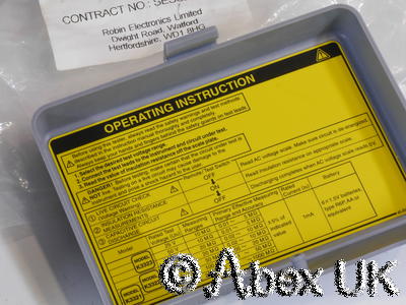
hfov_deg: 14.3
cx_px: 203
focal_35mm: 138
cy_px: 152
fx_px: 1619
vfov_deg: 10.7
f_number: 22
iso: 800
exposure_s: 1/2
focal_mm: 69
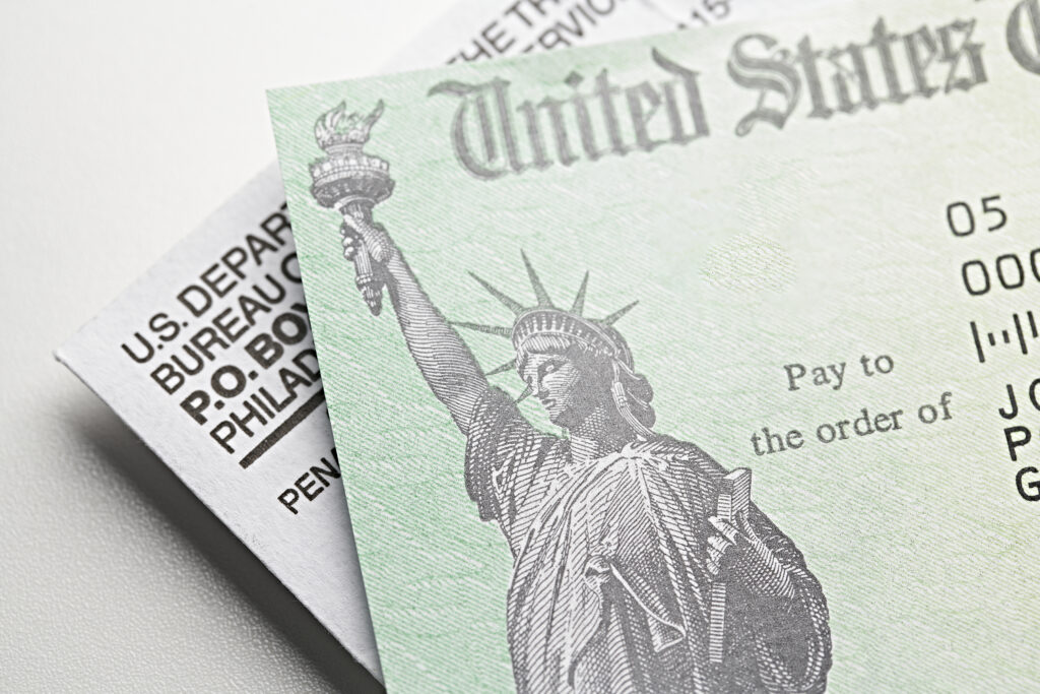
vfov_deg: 13.7
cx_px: 520
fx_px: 2889
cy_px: 347
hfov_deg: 20.4
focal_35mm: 100
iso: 100
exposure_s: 1/20
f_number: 8
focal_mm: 100
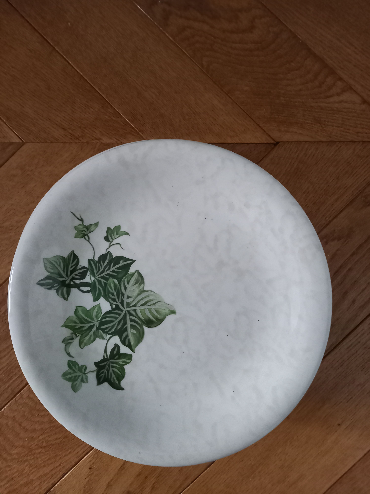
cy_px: 247
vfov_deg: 69.4
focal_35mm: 25
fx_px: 356
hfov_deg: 54.9
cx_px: 185
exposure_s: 1/20
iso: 800
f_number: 1.8
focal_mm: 4.65
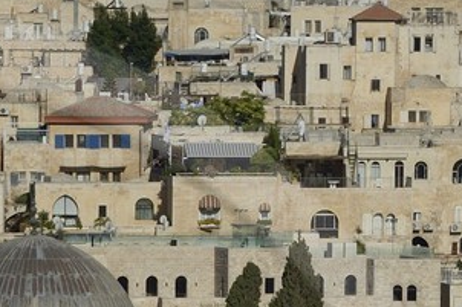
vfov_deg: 1.6
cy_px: 641
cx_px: -138
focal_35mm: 849
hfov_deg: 2.4
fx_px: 10889
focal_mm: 160
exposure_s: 1/320
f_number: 14
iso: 200
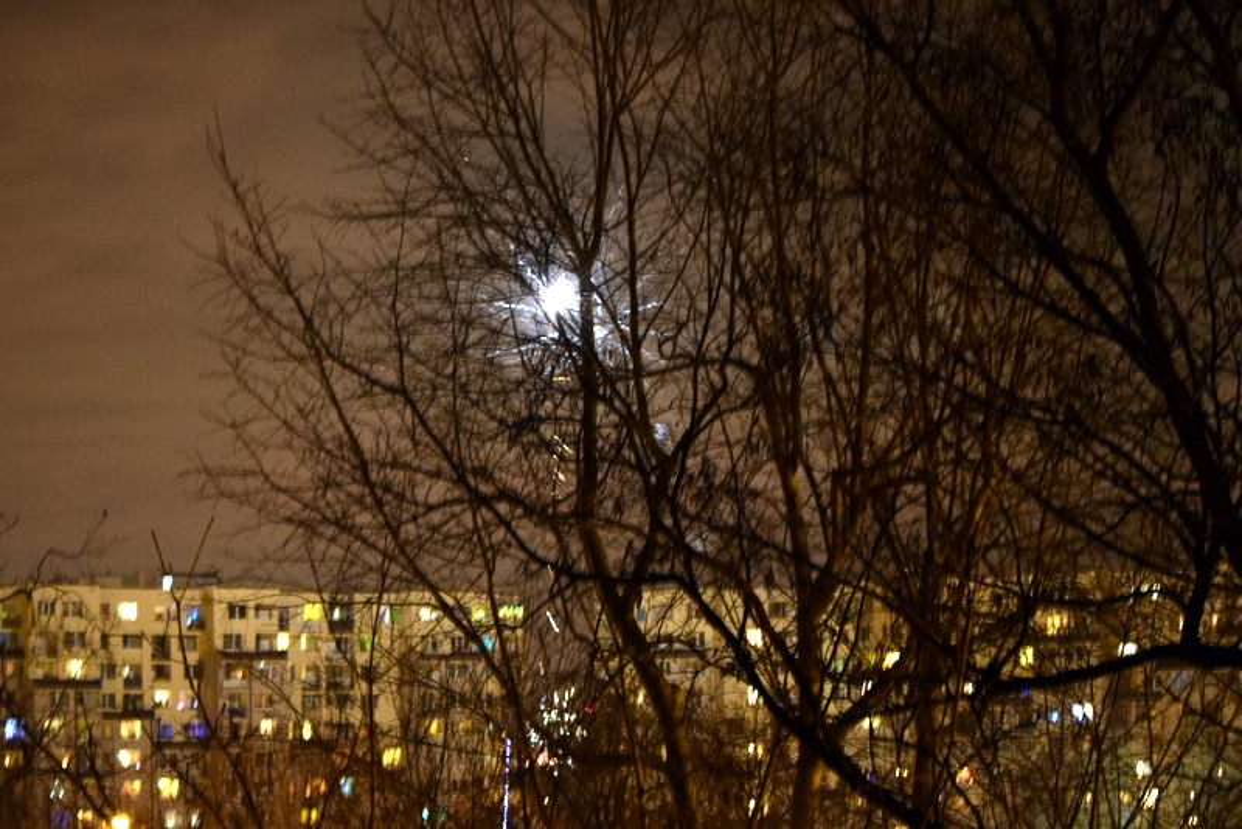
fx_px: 2847
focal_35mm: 82
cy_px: 414
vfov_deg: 16.6
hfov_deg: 24.6
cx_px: 621
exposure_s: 1/3
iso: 1600
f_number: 4.5
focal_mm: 55
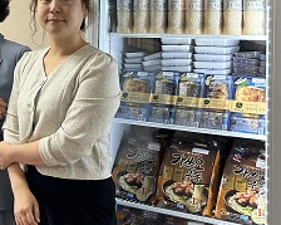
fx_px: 565
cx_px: -15
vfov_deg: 22.0
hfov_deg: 26.1
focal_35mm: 68
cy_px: 24
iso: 125
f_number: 1.5
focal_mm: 5.7
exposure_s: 1/120
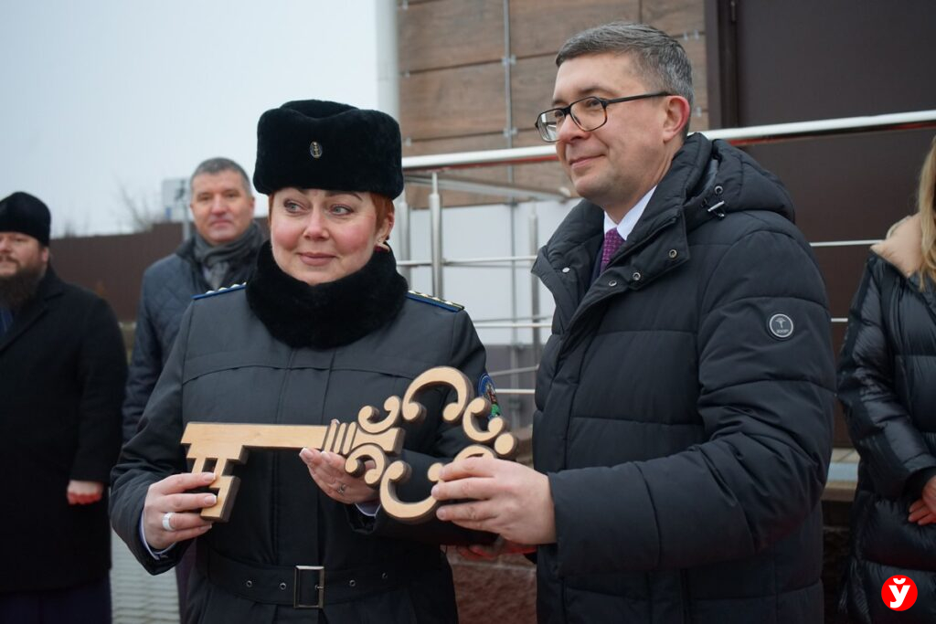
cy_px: 312
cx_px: 468
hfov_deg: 42.7
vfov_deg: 29.3
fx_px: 1196
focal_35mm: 46
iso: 1250
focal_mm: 46
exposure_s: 1/160
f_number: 4.5
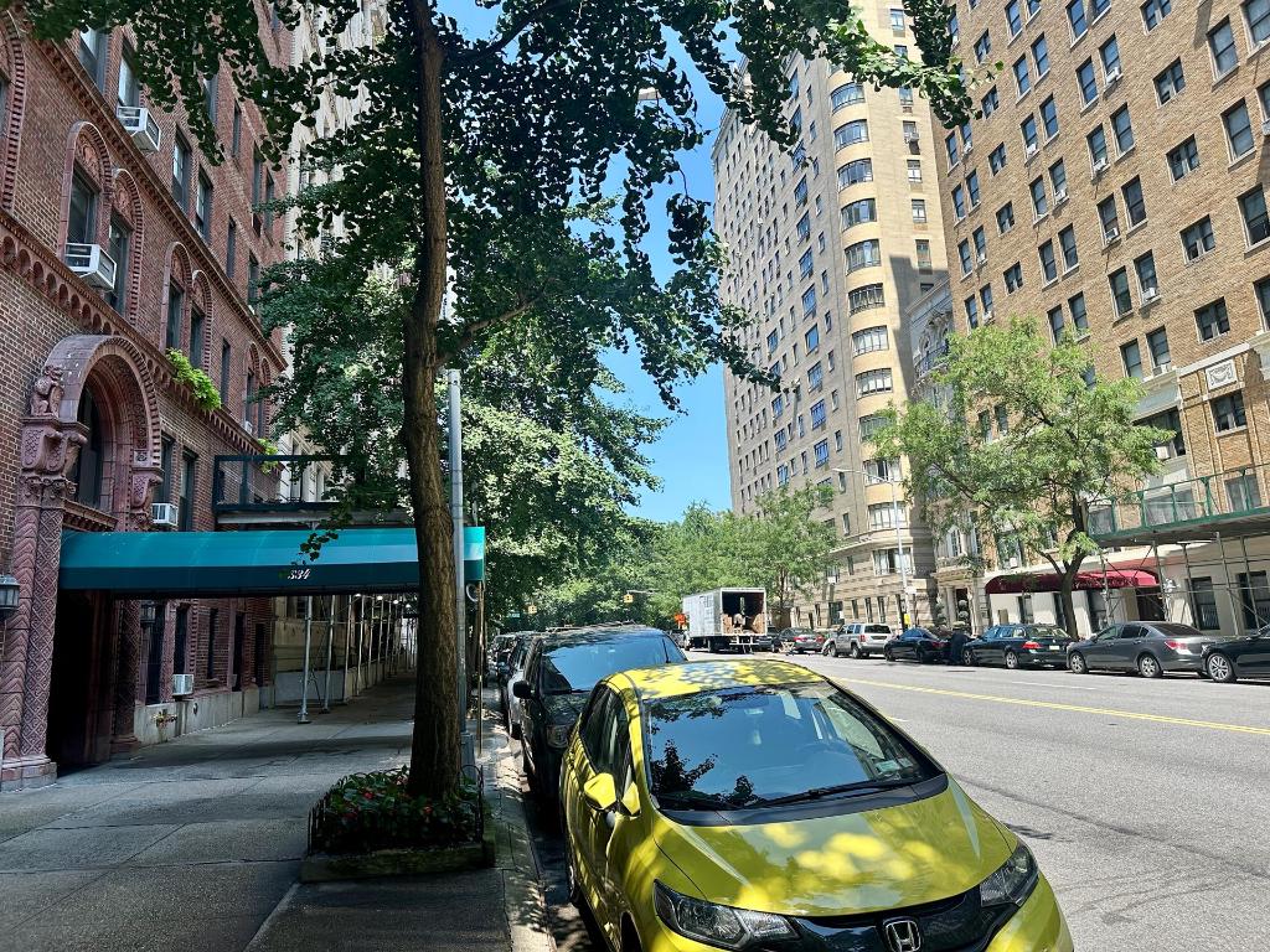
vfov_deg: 56.8
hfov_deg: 71.6
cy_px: 476
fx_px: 881
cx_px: 635
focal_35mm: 24
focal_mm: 6.86
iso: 80
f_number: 1.78
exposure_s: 1/1412
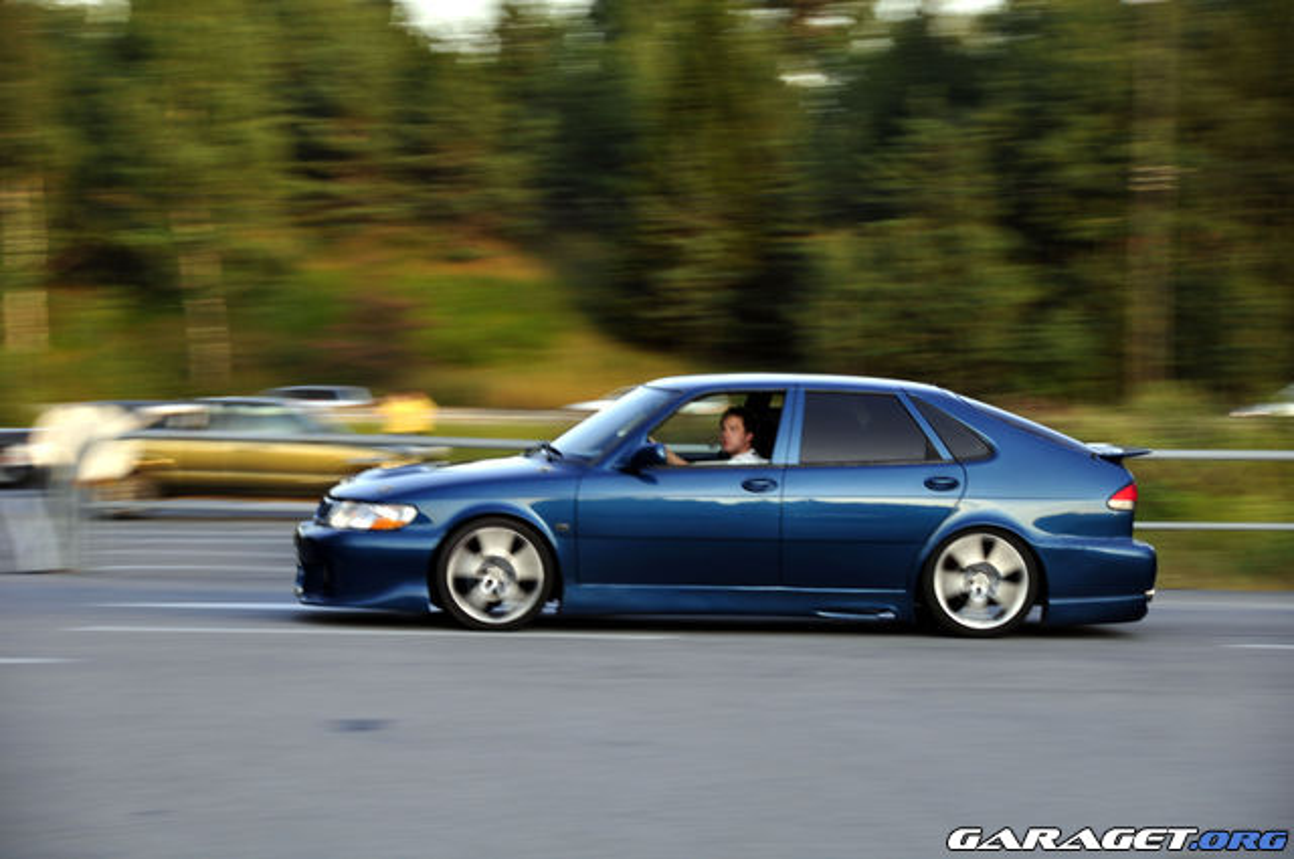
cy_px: 430
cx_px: 647
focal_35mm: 123
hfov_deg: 16.7
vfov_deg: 11.1
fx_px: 4416
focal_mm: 82
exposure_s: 1/30
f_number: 5
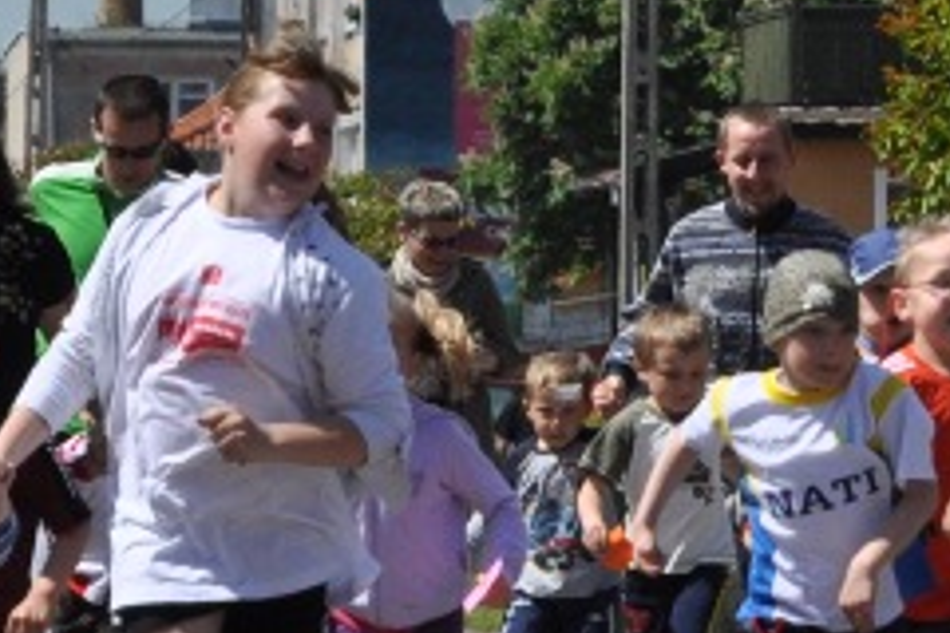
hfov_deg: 4.8
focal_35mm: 426
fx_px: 11232
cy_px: 366
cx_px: 918
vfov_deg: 3.2
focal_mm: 85
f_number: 5.6
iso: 500
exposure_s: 1/4000
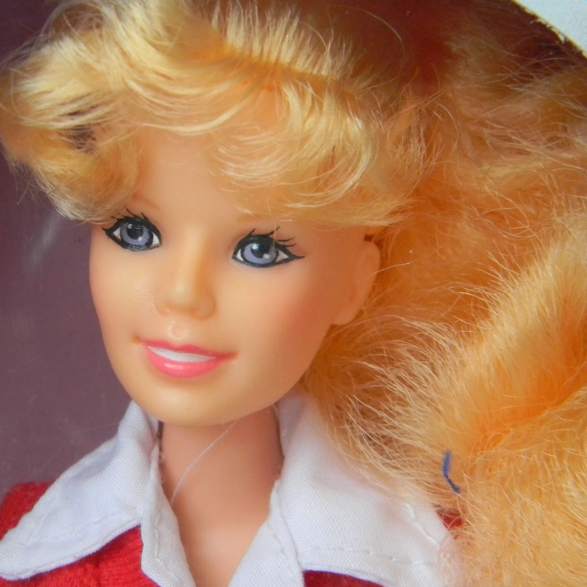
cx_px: 232
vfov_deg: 17.7
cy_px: 294
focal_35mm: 98
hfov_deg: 17.7
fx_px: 1880
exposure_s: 1/127
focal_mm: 15.1
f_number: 4.5
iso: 400
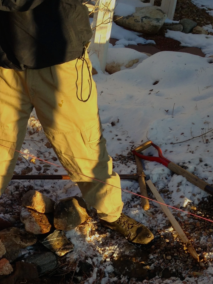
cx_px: 11
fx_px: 550
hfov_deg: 21.3
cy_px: 224
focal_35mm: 67
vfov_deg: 28.4
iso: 50
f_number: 2.4
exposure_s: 1/252
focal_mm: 4.12
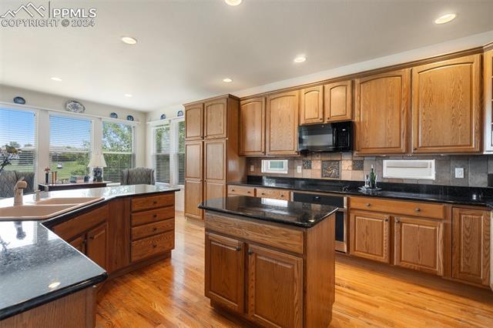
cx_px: 246
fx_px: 219
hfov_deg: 96.8
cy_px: 164
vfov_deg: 73.7
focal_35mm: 16
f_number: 7.1
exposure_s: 1/5
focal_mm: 16
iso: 500
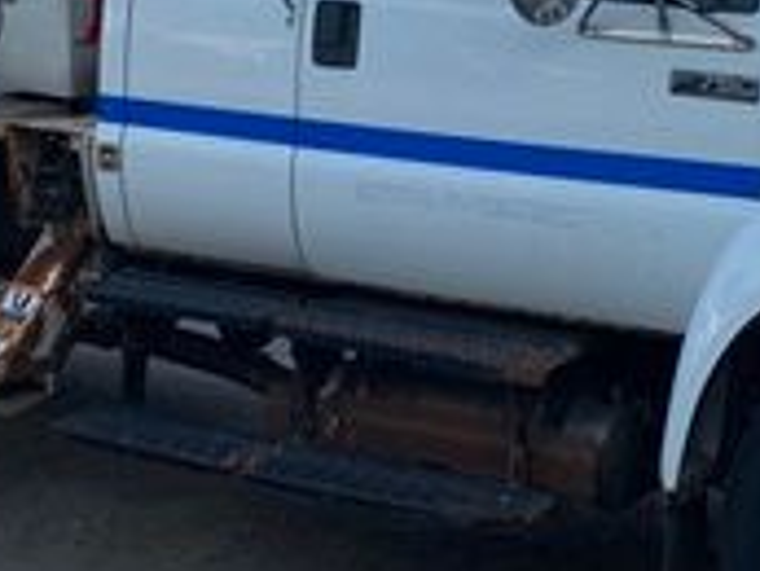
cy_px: -88
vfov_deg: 15.0
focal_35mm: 96
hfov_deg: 20.4
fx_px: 2109
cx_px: 356
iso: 25
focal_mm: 4.25
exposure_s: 1/1314
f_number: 1.8
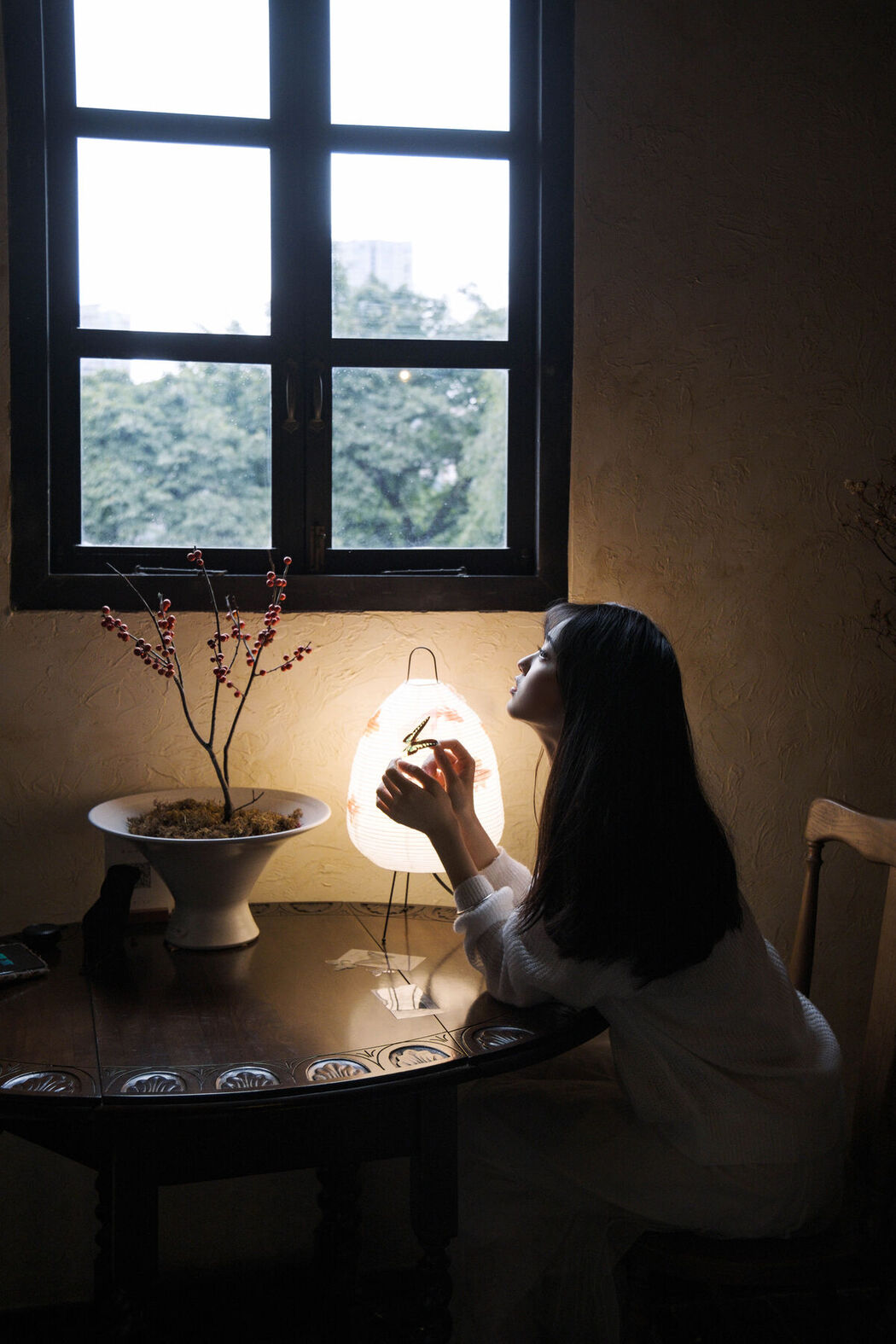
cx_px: 448
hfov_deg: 36.9
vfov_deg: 53.1
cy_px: 672
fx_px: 1344
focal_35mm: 36
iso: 1250
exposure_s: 1/160
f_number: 2.8
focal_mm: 24
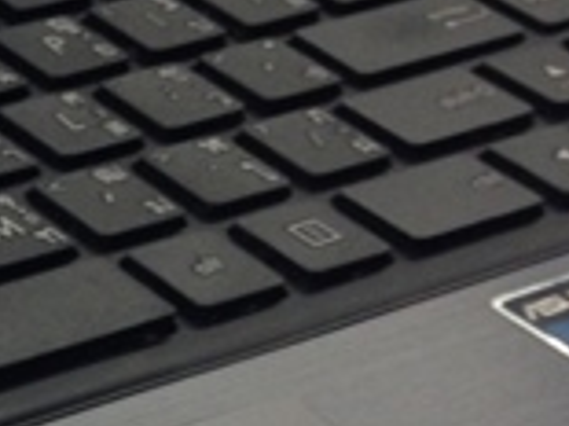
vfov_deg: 8.6
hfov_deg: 10.7
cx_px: -547
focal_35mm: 170
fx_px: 2792
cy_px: 602
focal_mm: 4.12
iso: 64
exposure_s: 1/20
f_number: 2.4
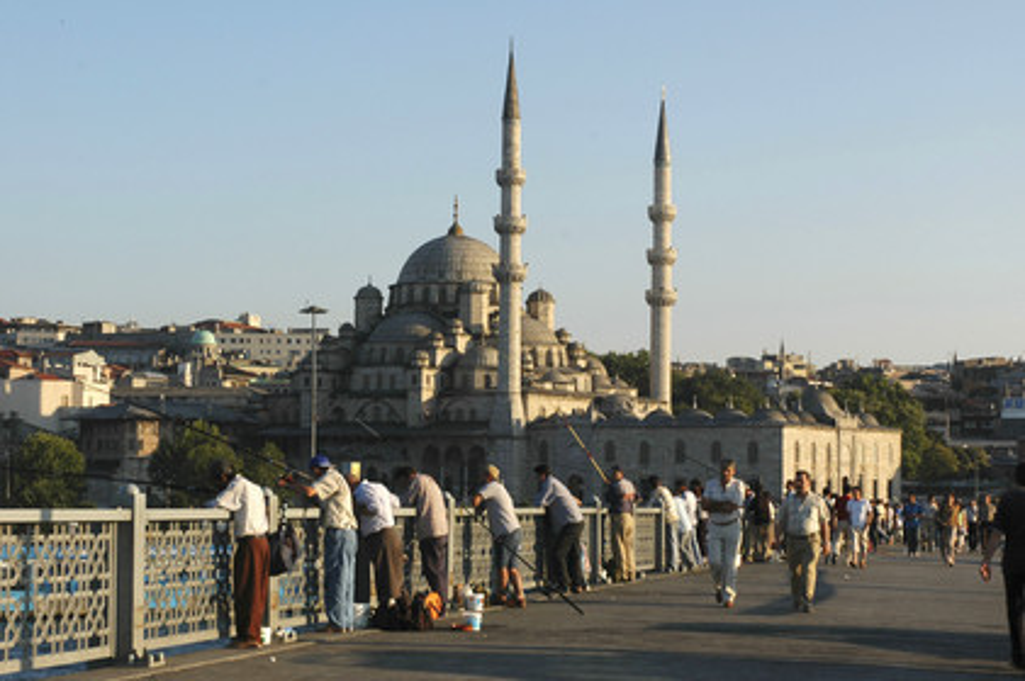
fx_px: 2048
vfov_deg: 18.9
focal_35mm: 72
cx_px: 512
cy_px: 340
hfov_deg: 28.1
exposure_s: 1/250
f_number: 8
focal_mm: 48
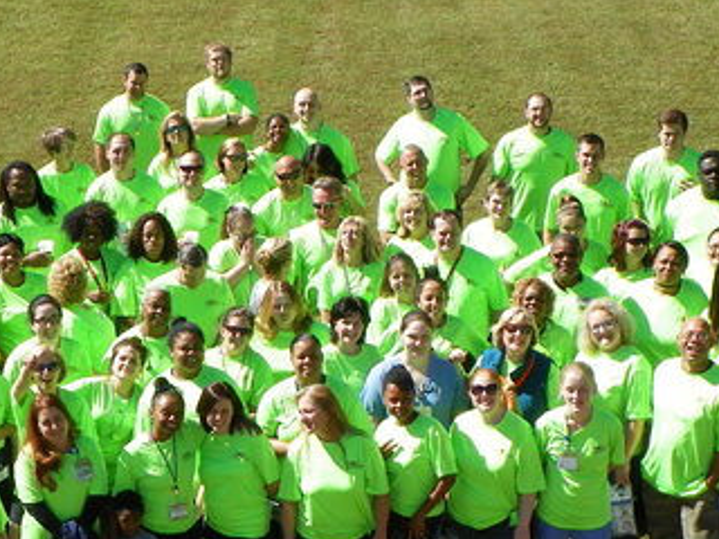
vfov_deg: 14.9
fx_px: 2056
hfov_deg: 19.8
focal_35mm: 99
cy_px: 364
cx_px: 294
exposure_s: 1/250
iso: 64
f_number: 5
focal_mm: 7.9
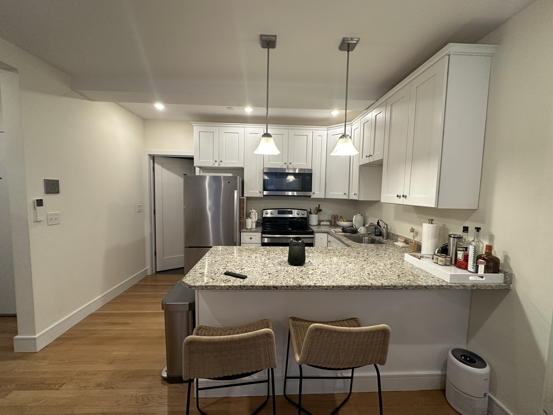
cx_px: 276
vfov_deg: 85.7
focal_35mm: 14
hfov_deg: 102.1
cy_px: 208
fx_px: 224
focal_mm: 2.22
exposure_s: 1/120
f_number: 2.2
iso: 200
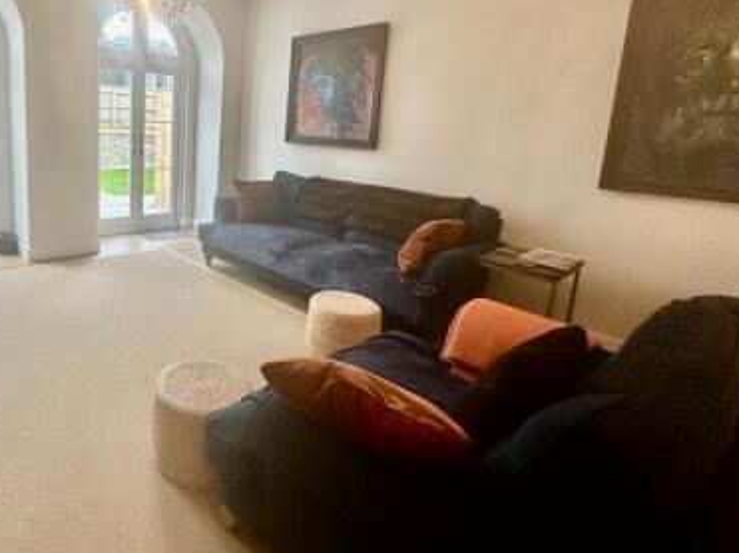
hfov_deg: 72.0
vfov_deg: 60.3
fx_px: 470
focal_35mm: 22
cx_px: 200
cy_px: 208
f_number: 2.2
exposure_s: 1/99
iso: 200
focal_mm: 2.22
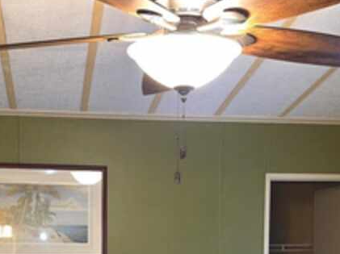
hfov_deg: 27.8
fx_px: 687
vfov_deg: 20.1
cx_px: 148
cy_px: 275
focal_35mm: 70
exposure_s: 1/24
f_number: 1.7
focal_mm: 6.3
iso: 100
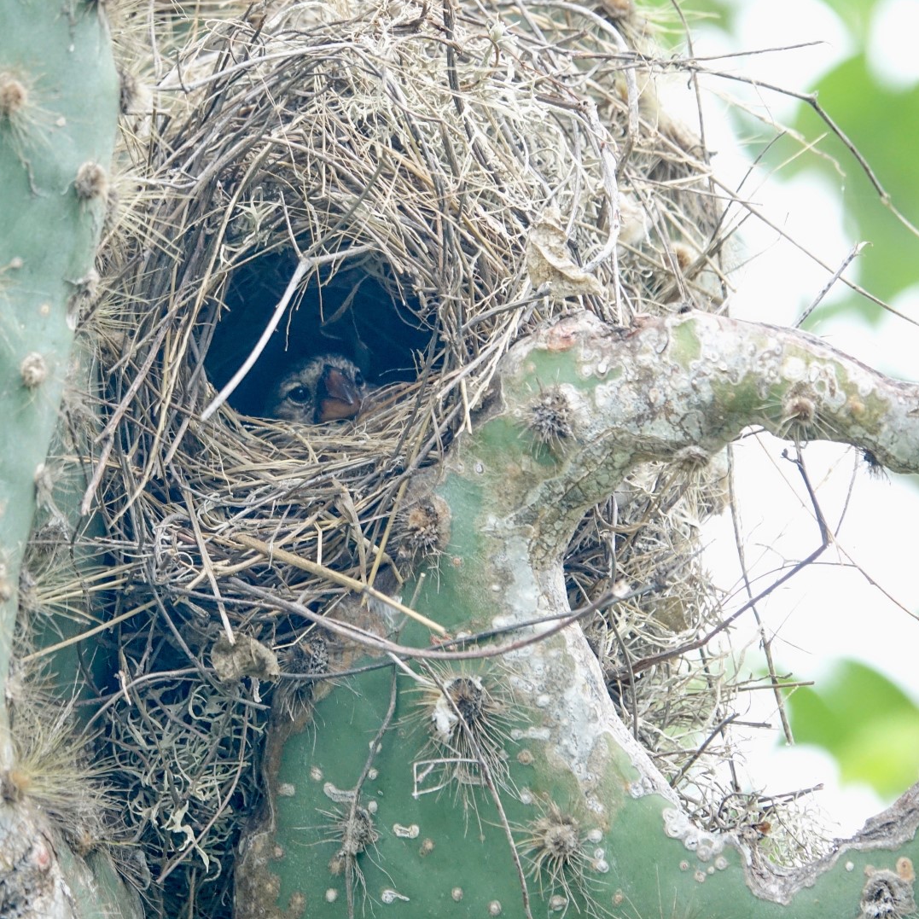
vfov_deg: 2.7
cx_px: 336
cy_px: 459
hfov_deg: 2.7
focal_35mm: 639
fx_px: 19193
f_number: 4
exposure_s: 1/250
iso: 1000
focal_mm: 183.43
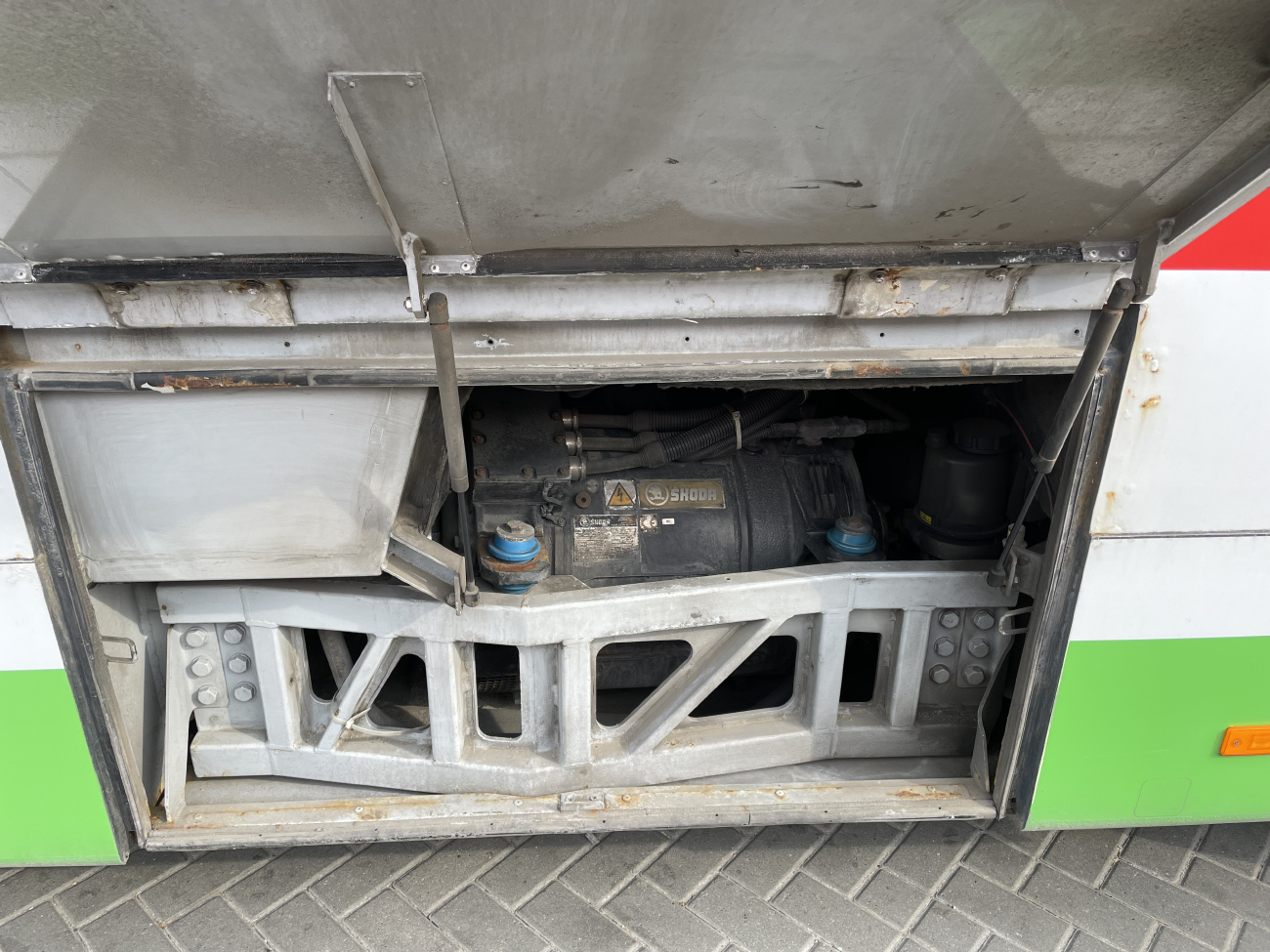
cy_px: 476
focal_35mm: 26
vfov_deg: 53.1
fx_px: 954
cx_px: 635
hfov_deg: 67.3
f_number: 1.6
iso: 32
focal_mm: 4.2
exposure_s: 1/267
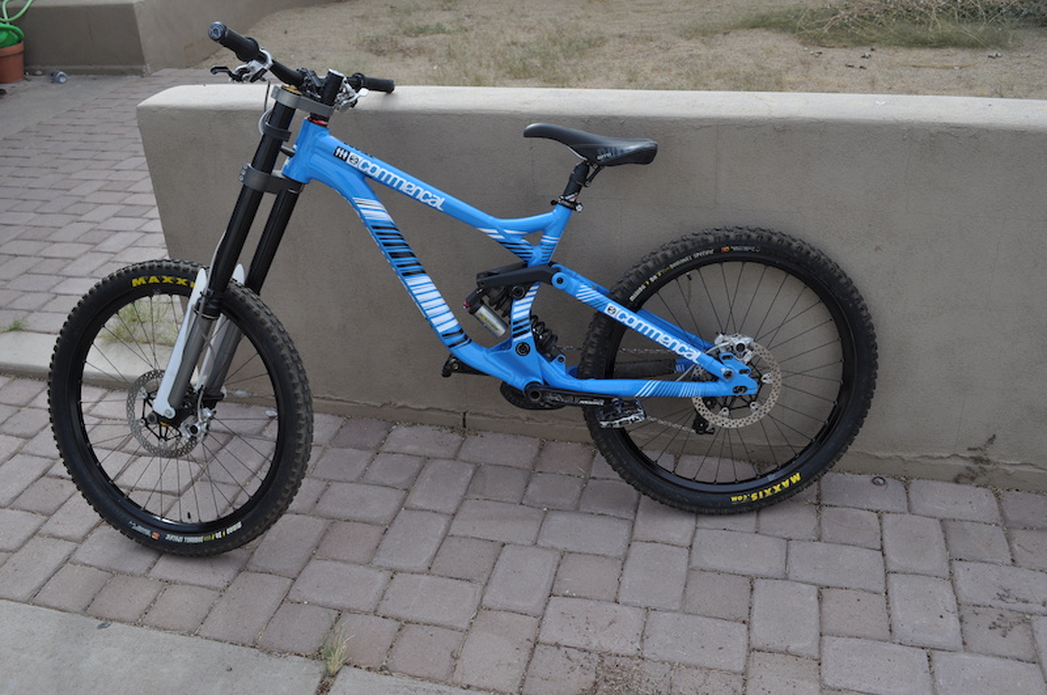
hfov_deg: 57.3
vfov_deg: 39.9
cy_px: 348
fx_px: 958
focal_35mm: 33
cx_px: 524
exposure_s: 1/200
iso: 200
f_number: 7.1
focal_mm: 22
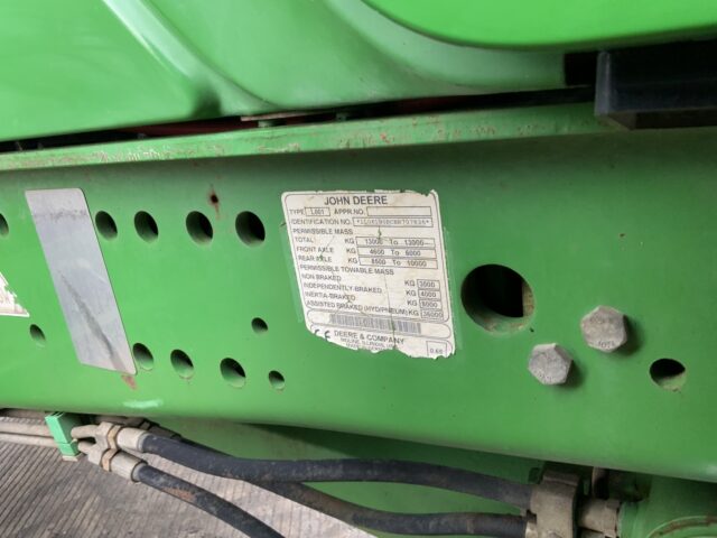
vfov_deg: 48.2
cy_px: 269
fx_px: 601
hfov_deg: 61.7
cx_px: 358
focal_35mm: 29
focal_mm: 3
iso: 125
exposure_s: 1/60
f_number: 1.8
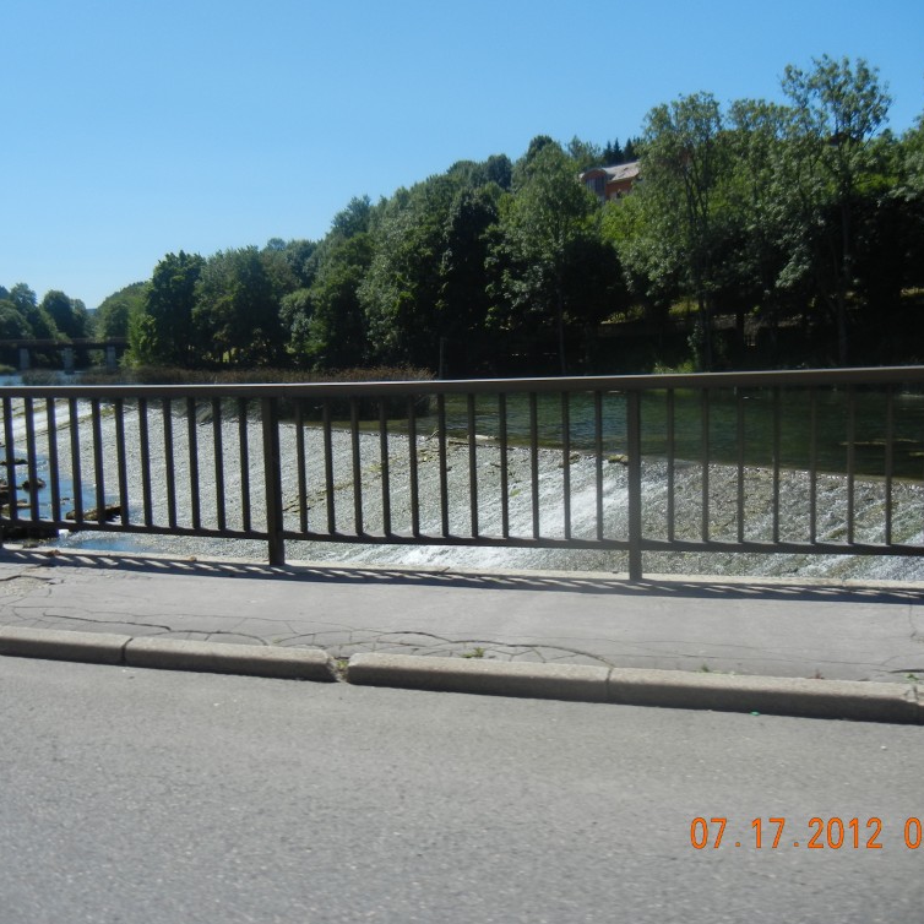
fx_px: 1087
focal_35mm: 36
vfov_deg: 46.0
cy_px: 461
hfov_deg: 46.0
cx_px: 449
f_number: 7
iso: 160
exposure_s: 1/460
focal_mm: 5.4
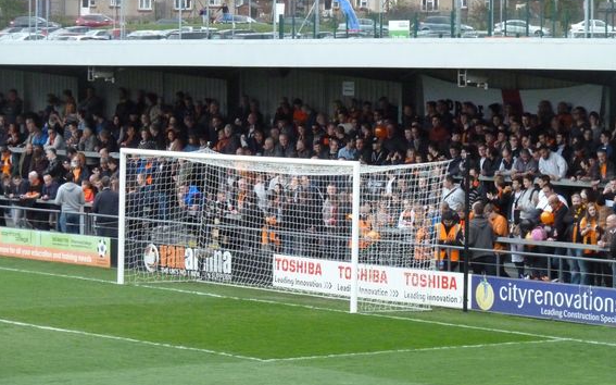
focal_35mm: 180
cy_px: 216
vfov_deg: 7.3
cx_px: 307
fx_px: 3021
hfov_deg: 11.6
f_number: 5.6
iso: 800
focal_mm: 27.8
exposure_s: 1/500
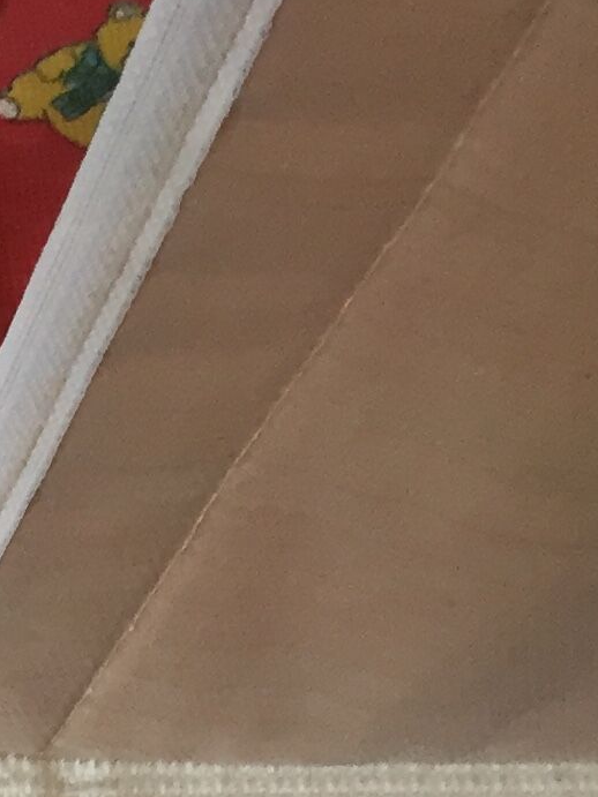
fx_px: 3157
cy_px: 1138
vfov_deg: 13.7
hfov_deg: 9.8
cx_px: -750
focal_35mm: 137
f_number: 2.2
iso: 80
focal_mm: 4.15
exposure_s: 1/33
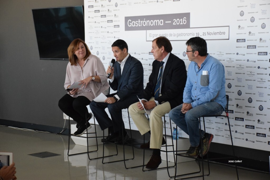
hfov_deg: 21.9
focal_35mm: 93
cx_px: 135
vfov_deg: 14.7
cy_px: 90
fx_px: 698
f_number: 5
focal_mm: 62
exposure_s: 1/500
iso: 3200
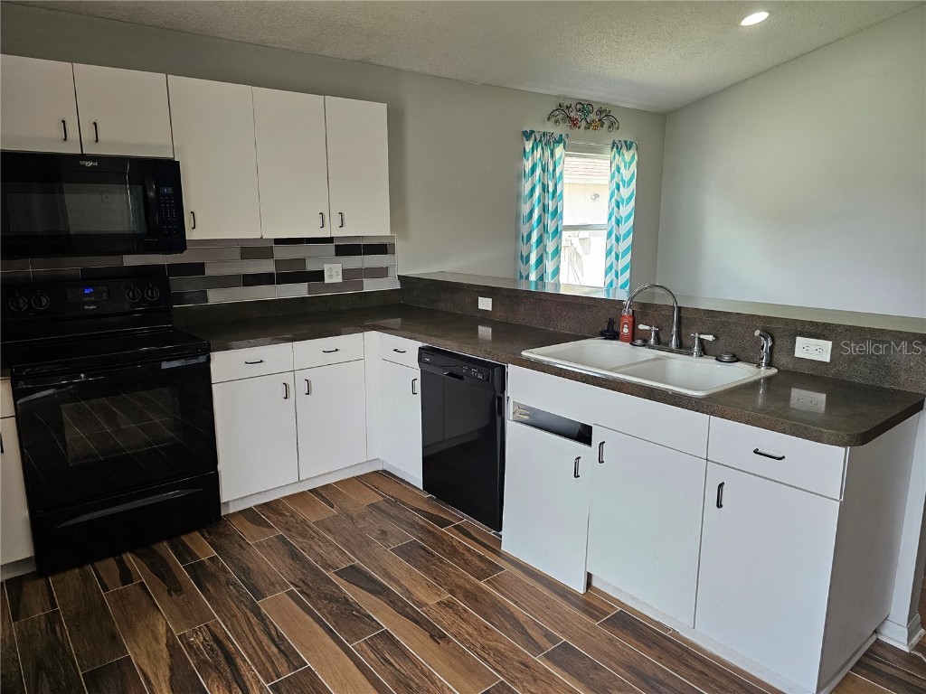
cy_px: 347
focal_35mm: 23
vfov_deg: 58.9
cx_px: 463
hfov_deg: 73.9
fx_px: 615
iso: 200
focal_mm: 6.3
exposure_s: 1/207
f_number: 1.7
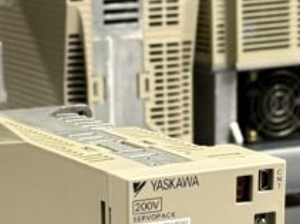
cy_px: 353
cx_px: 74
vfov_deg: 8.3
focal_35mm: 175
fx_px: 1516
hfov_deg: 11.3
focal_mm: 6.76
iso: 250
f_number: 1.78
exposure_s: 1/33
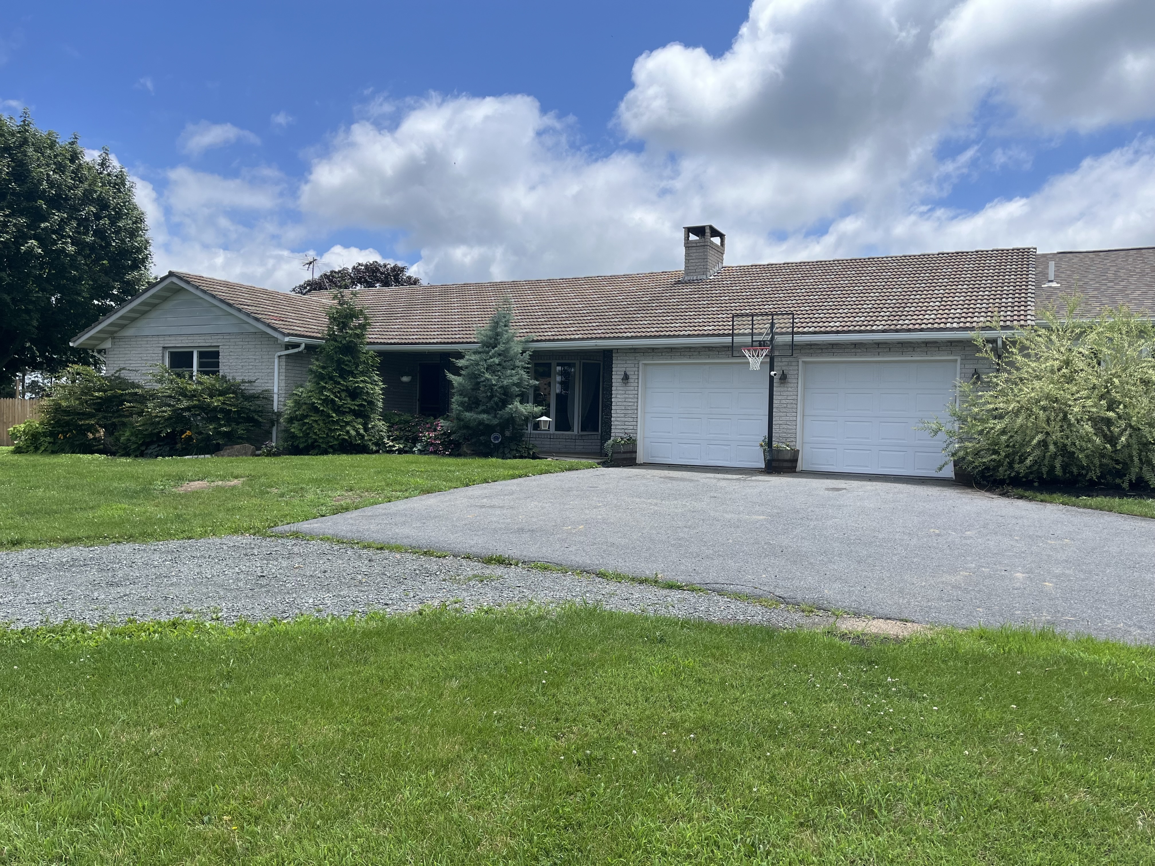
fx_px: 868
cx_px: 578
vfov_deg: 53.1
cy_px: 433
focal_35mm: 26
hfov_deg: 67.3
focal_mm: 5.1
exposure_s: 1/4651
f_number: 1.6
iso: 50
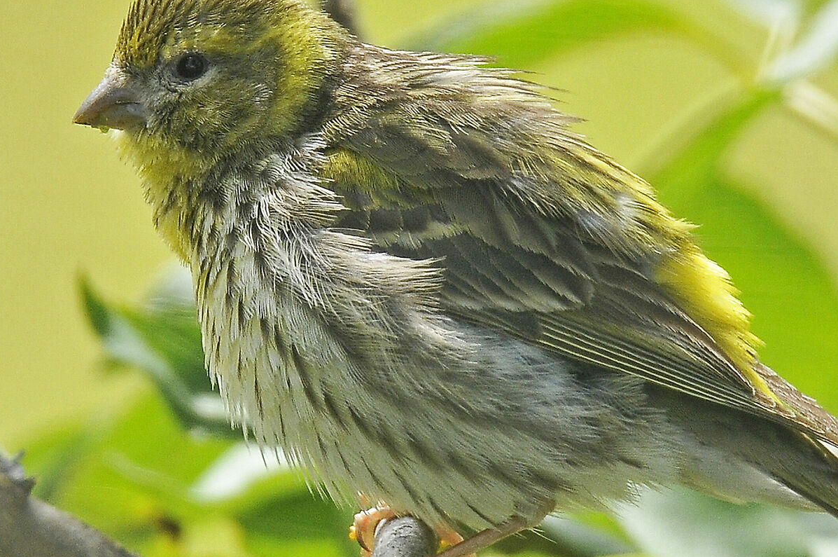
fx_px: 41965
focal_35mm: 1805
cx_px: 252
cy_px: 176
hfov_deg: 1.1
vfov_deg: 0.8
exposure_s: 1/200
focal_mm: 600
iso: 400
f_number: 9
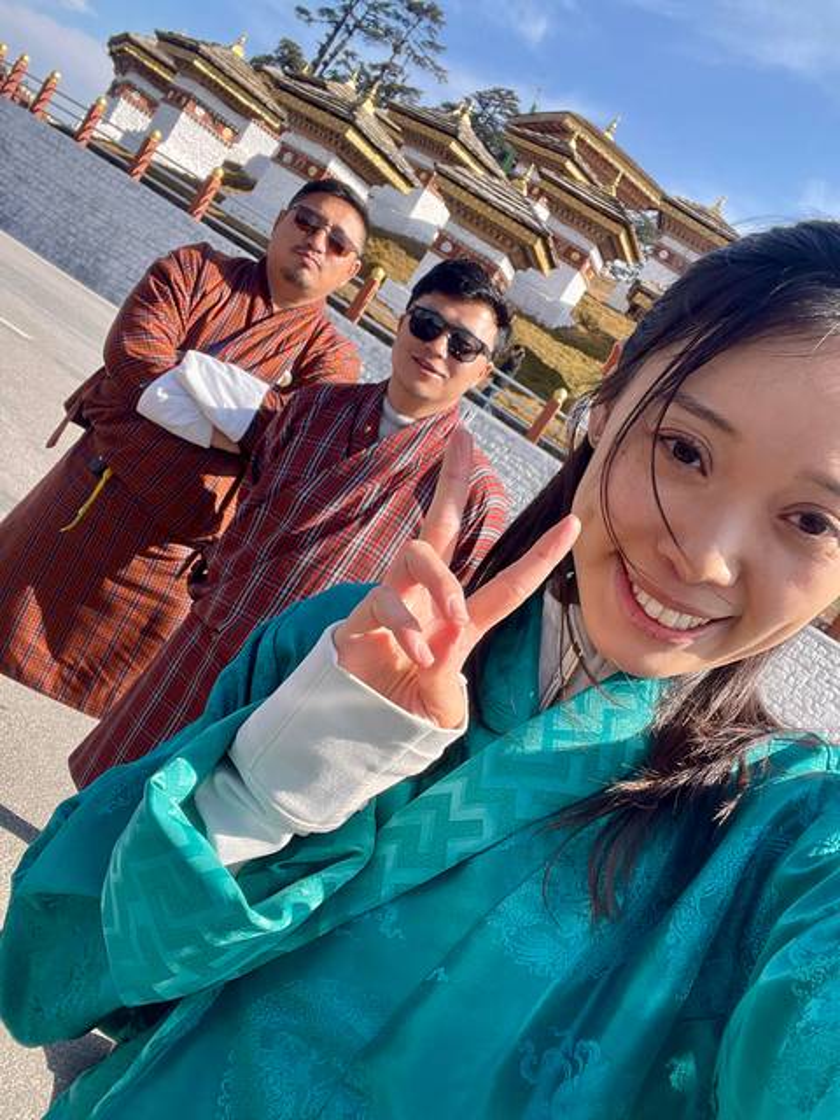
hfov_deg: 46.8
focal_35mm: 30
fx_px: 971
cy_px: 560
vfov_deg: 60.0
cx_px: 420
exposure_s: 1/313
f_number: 2.2
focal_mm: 2.71
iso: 25
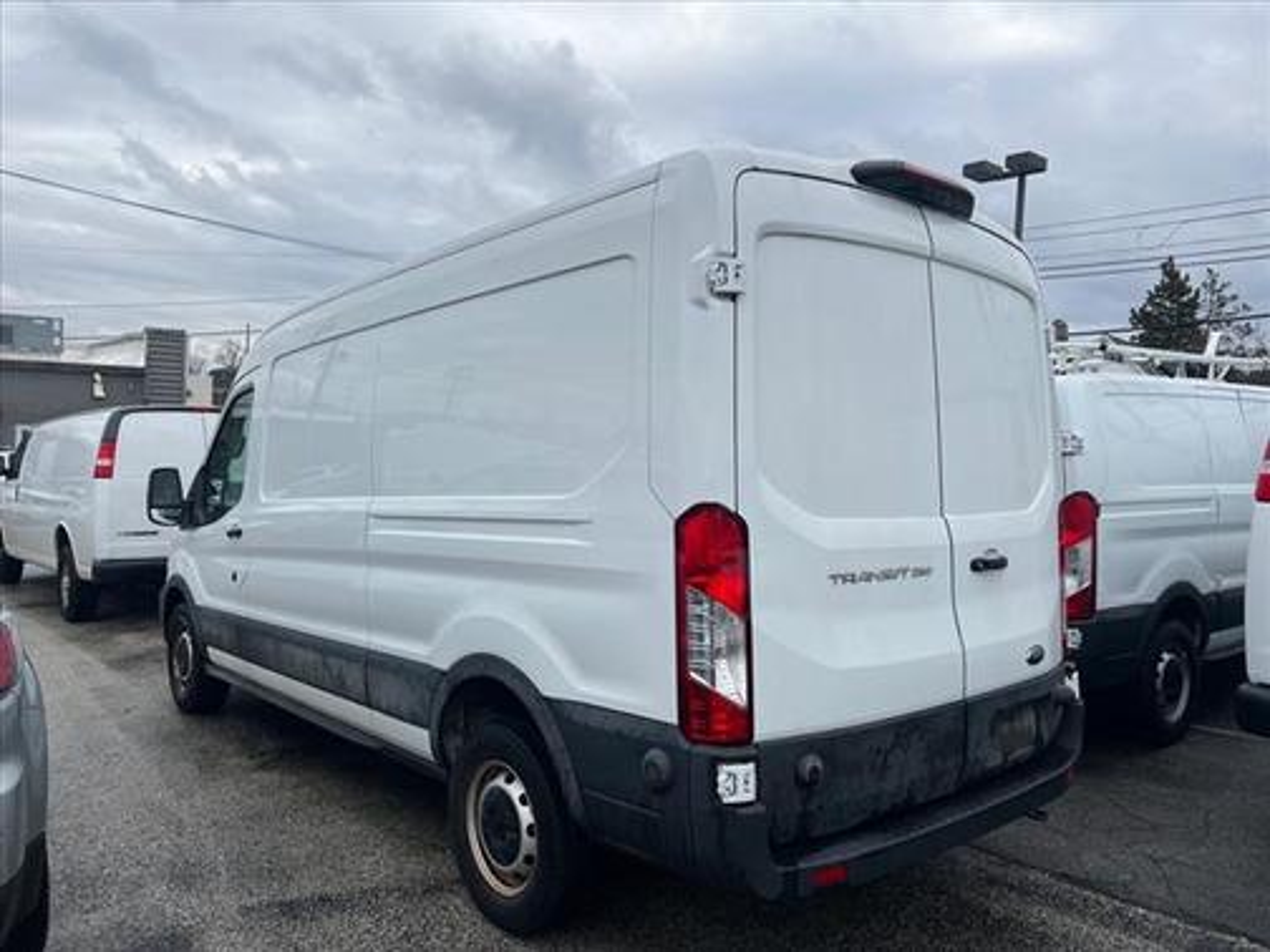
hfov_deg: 67.3
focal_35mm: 26
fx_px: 954
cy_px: 476
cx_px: 635
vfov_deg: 53.1
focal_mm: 5.7
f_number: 1.5
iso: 50
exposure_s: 1/2299
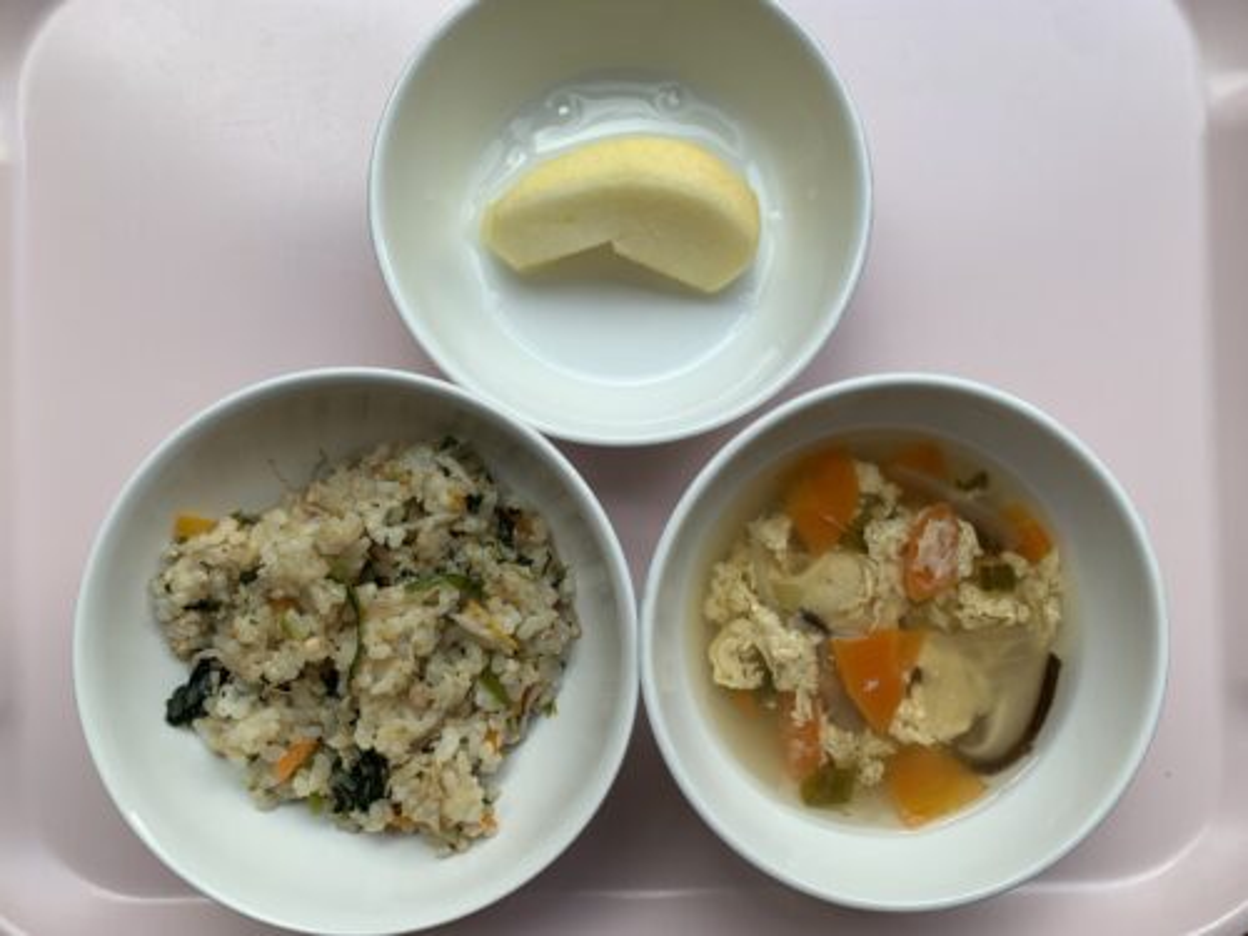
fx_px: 937
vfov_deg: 53.1
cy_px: 468
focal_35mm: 26
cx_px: 624
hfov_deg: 67.3
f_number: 1.8
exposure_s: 1/260
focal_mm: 4.25
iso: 25
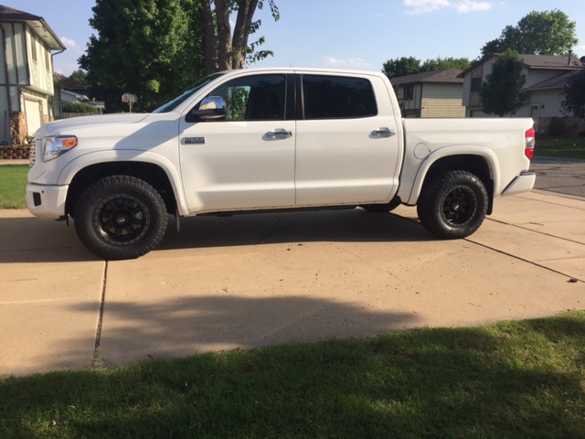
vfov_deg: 48.2
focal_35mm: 29
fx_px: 490
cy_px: 220
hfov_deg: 61.7
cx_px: 292
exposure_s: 1/1582
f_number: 2.2
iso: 32
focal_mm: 4.15
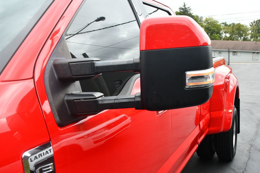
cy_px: 86
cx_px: 130
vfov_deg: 29.8
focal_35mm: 45
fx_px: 325
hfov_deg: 43.6
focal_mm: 30
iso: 200
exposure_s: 1/250
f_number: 7.1
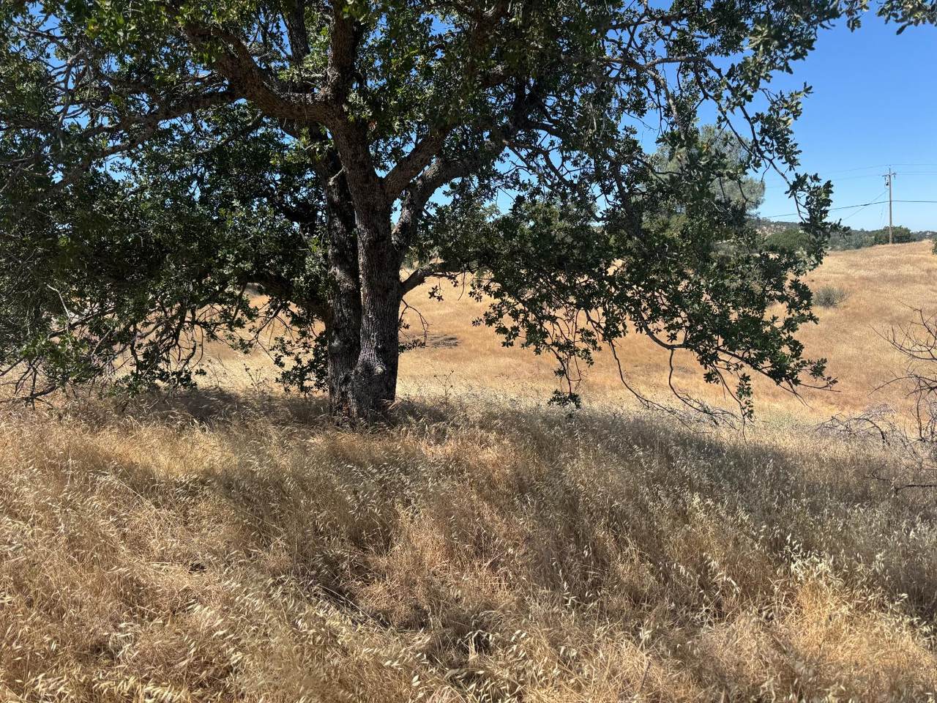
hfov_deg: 71.6
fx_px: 650
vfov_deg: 56.8
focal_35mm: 24
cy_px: 352
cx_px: 468
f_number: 1.78
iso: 80
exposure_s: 1/2415
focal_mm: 6.76
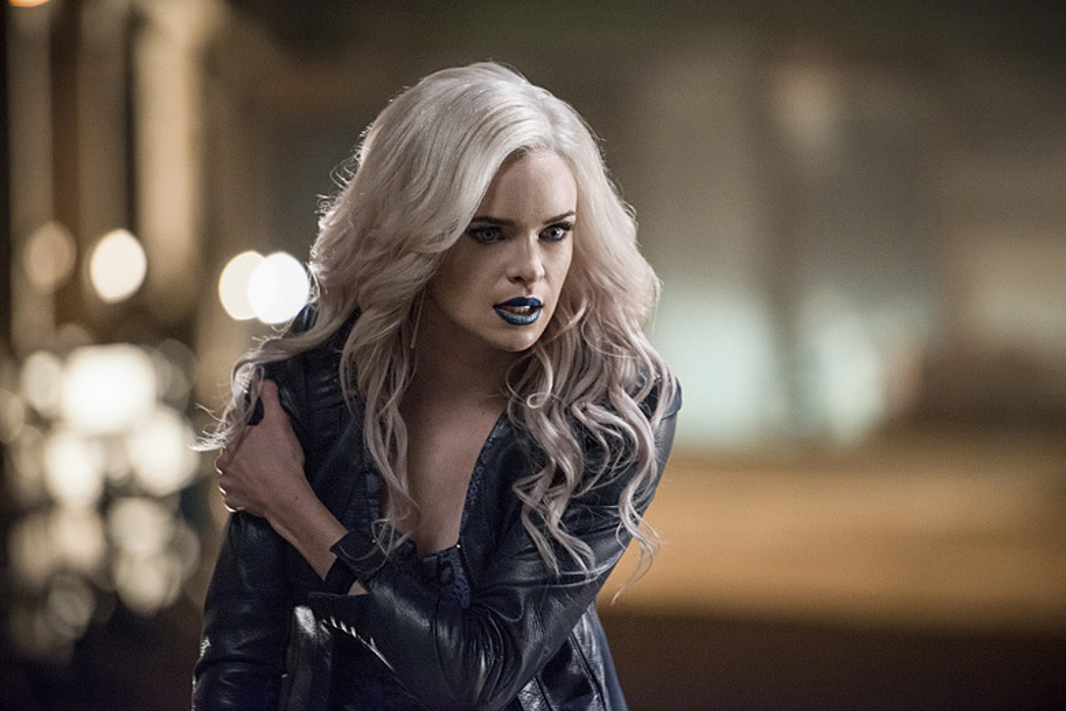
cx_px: 533
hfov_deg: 10.3
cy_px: 356
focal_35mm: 200
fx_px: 5922
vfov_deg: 6.9
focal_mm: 200
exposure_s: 1/100
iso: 4000
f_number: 2.8
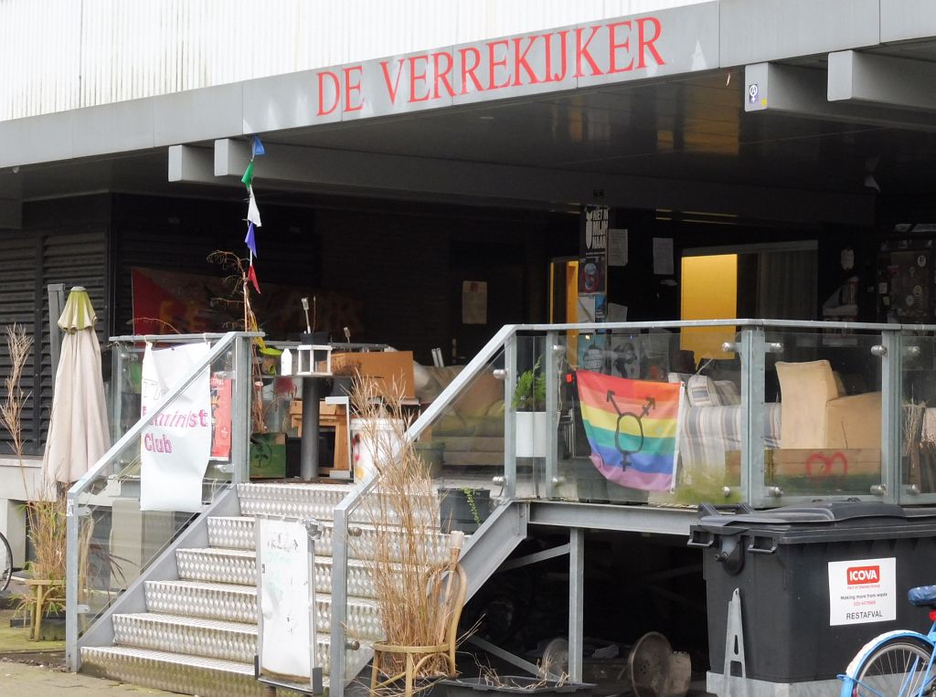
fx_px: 2752
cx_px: 468
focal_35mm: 102
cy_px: 348
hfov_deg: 19.3
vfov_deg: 14.4
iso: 400
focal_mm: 18.2
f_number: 5.3
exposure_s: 1/60
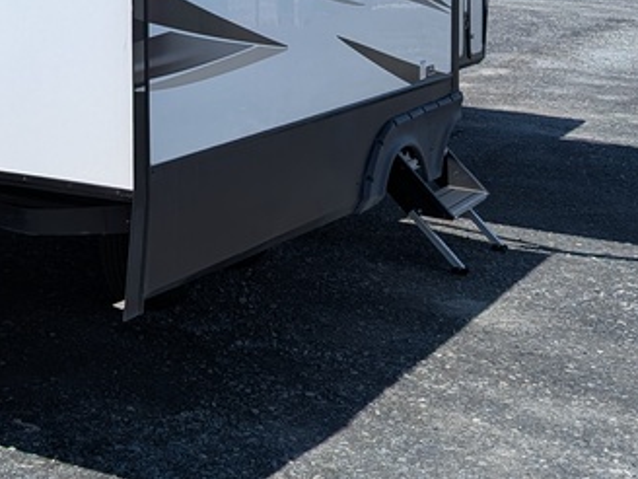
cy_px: -111
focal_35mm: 75
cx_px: -51
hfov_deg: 24.4
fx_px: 1382
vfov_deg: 18.5
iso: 21
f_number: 1.68
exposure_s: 1/1312
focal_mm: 6.9
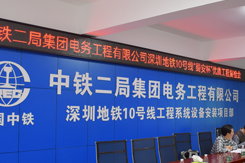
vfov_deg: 29.2
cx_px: 181
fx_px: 313
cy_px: 91
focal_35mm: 46
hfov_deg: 41.6
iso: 400
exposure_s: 1/60
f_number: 3.5
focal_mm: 18
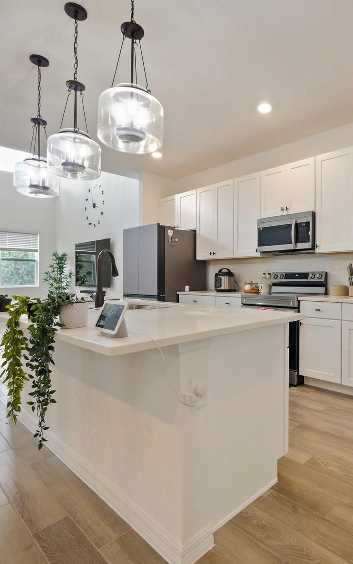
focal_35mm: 20
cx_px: 256
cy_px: 281
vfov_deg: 85.1
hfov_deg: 57.2
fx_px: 308
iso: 1250
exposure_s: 1/60
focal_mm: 7
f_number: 4
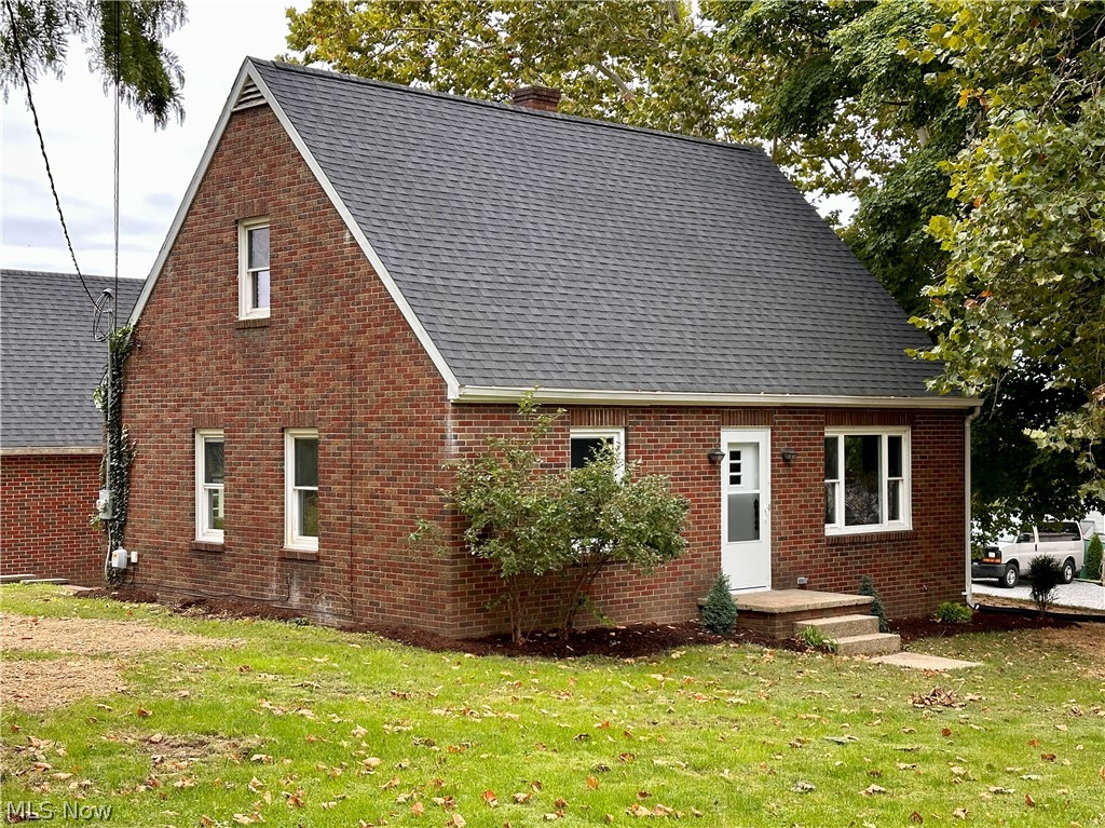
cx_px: 552
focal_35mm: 48
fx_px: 1532
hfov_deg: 39.7
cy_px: 414
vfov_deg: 30.2
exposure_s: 1/318
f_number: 1.78
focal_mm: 6.86
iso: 64
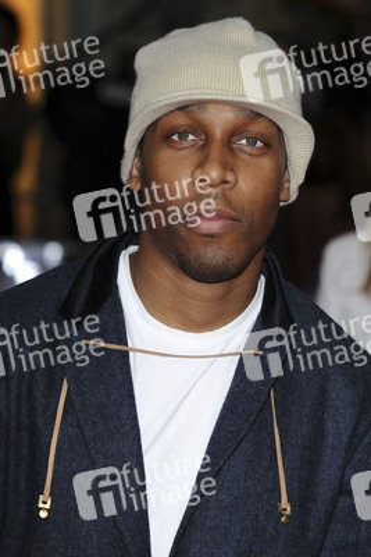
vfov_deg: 12.2
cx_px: 186
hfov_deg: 8.2
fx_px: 2595
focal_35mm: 168
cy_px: 278
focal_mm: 112
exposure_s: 1/160
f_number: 5.6
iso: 200
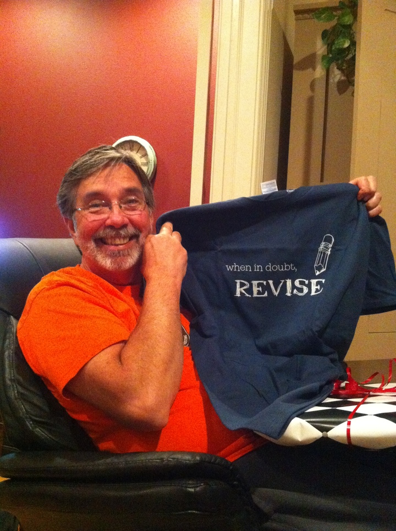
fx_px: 535
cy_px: 266
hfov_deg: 40.6
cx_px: 198
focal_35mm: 35
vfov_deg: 52.7
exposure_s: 1/15
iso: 1000
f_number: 2.8
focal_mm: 3.85
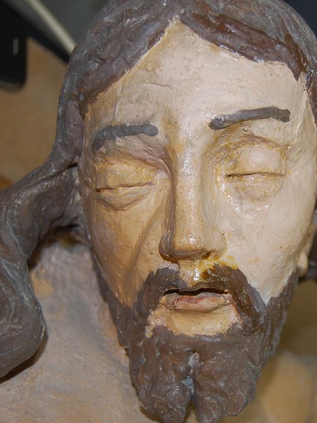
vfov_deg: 33.8
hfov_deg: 25.3
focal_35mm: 57
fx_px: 696
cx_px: 241
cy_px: 213
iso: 200
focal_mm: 26
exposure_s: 1/60
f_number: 4.2
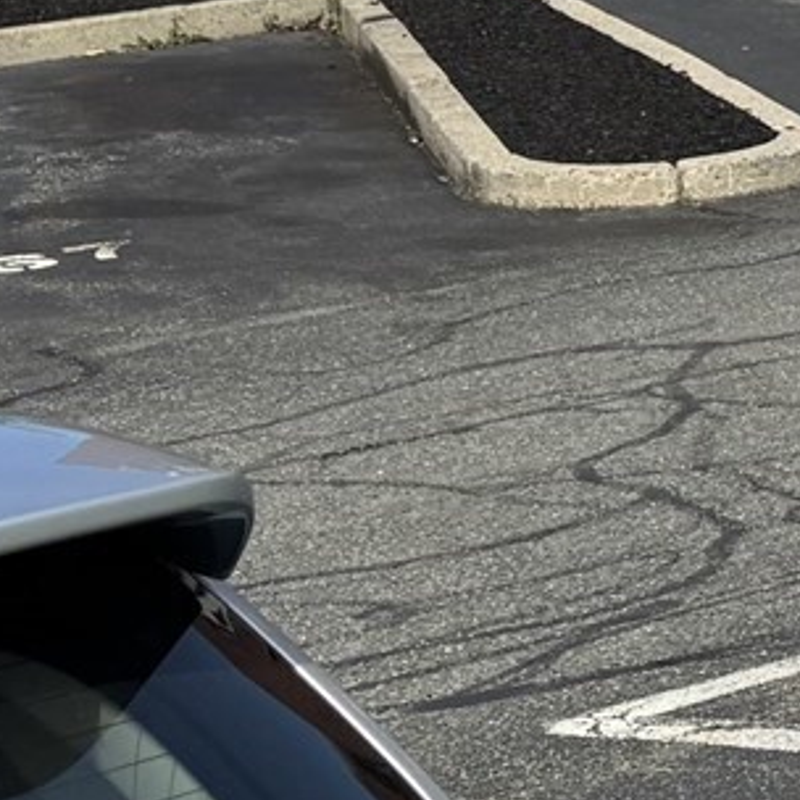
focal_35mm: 143
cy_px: -245
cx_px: 1834
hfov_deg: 10.7
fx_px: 3739
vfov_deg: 11.9
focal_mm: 6.76
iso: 80
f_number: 1.78
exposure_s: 1/3802
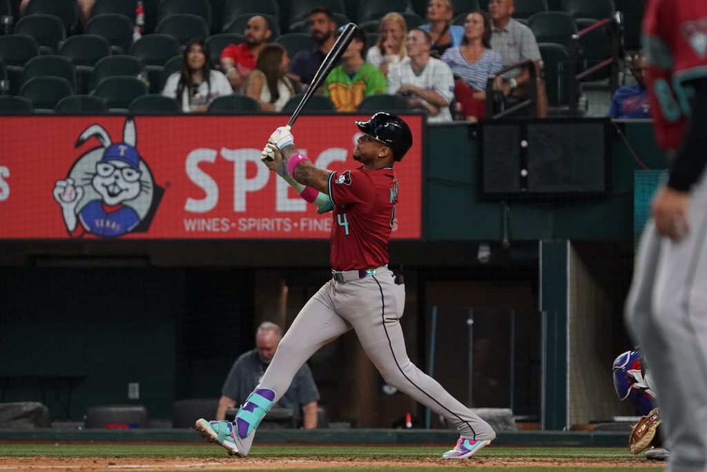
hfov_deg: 5.0
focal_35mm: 411
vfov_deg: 3.3
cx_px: 354
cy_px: 236
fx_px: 8072
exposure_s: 1/1600
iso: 5000
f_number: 6.3
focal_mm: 411
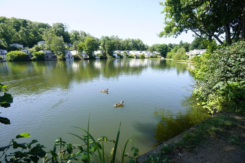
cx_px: 122
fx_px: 109
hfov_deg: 96.7
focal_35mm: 16
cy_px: 82
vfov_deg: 73.8
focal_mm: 16
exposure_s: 1/60
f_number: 16
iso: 500
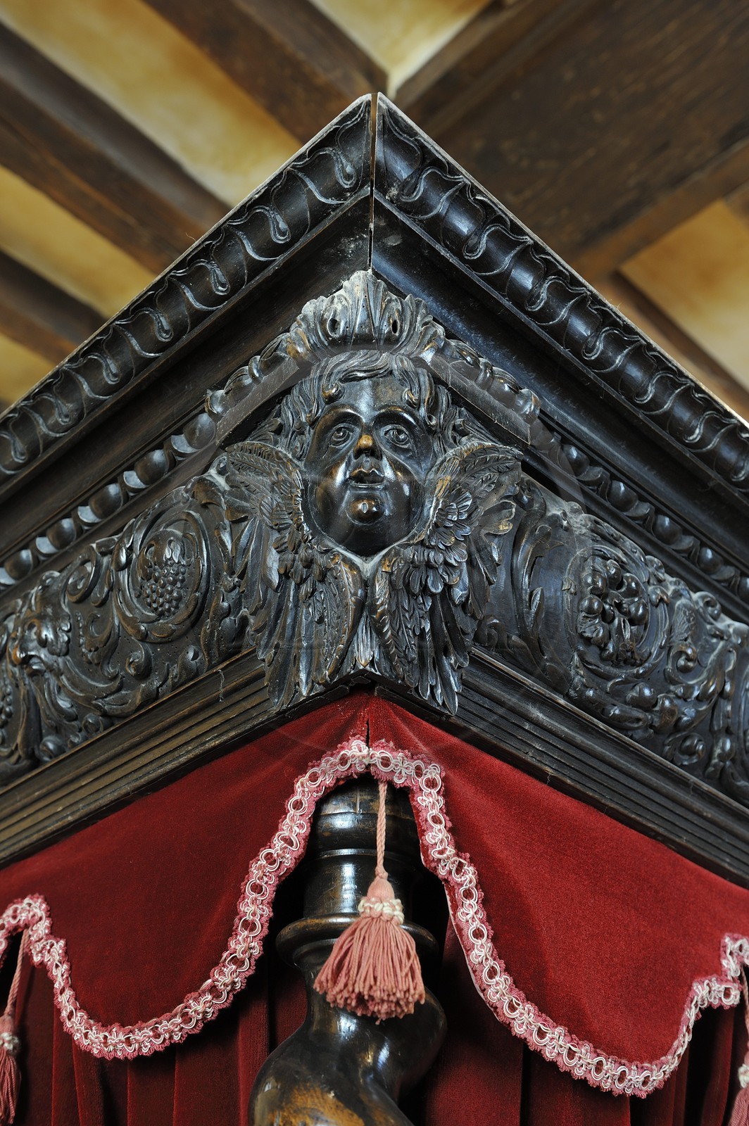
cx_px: 374
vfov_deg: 46.4
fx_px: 1313
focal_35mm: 42
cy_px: 563
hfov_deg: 31.8
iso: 400
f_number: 5.6
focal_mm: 42
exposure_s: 1/5
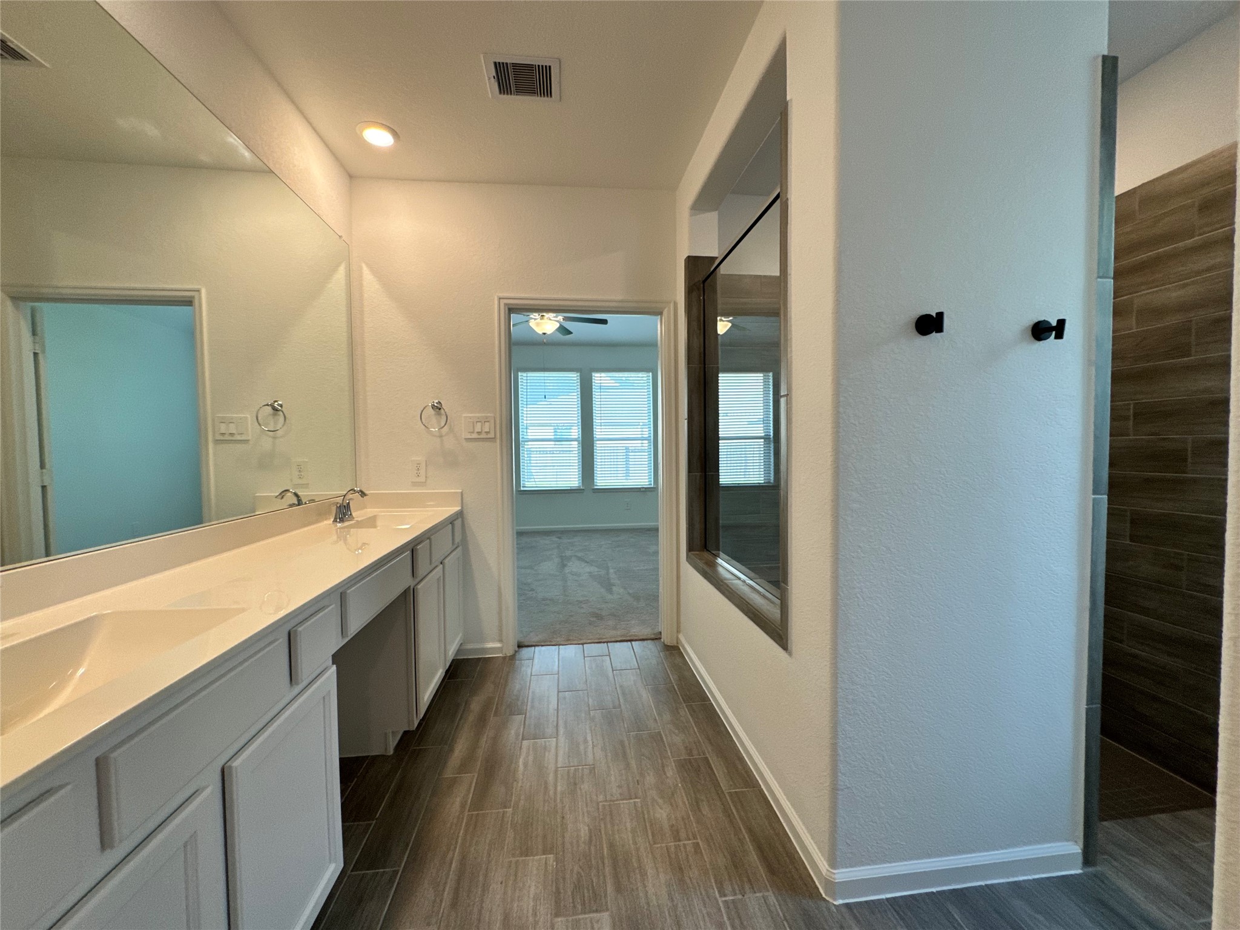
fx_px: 502
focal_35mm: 14
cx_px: 620
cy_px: 465
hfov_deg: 102.1
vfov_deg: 85.7
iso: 160
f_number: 2.2
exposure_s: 1/120
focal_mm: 2.22
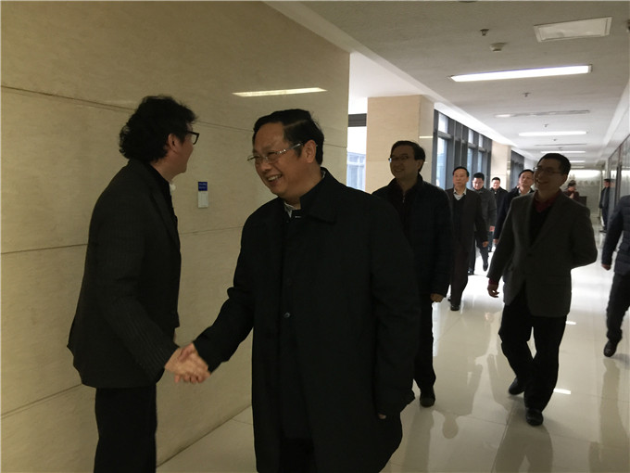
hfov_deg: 61.7
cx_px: 315
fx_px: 528
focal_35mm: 29
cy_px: 236
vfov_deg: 48.2
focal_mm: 4.15
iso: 80
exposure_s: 1/15
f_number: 2.2
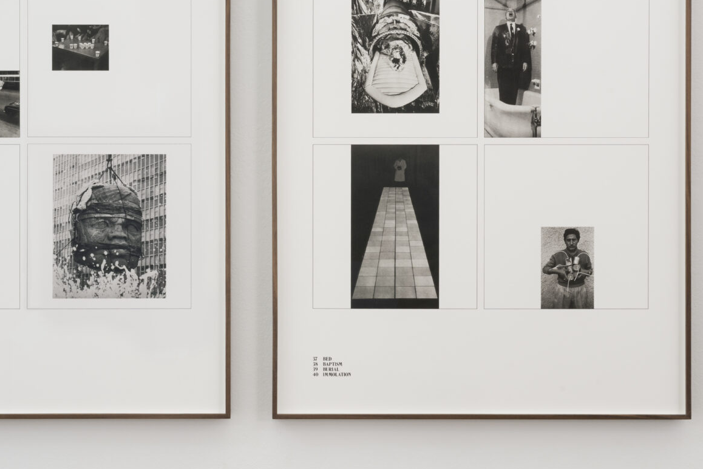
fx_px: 1269
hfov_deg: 30.8
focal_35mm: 65
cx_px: 252
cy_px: 176
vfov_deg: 20.9
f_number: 16
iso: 64
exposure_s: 1.3
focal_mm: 49
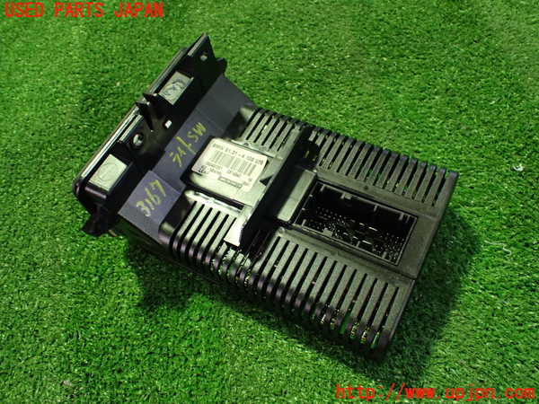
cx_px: 270
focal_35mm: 30
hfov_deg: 60.0
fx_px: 467
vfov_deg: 46.8
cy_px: 202
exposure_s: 1/30
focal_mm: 5.4
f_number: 2.3
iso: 800
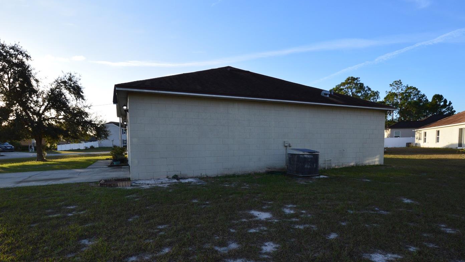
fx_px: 222
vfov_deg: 60.6
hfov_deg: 92.6
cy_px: 156
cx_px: 224
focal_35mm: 18
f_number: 10
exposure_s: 1/250
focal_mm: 10
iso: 400
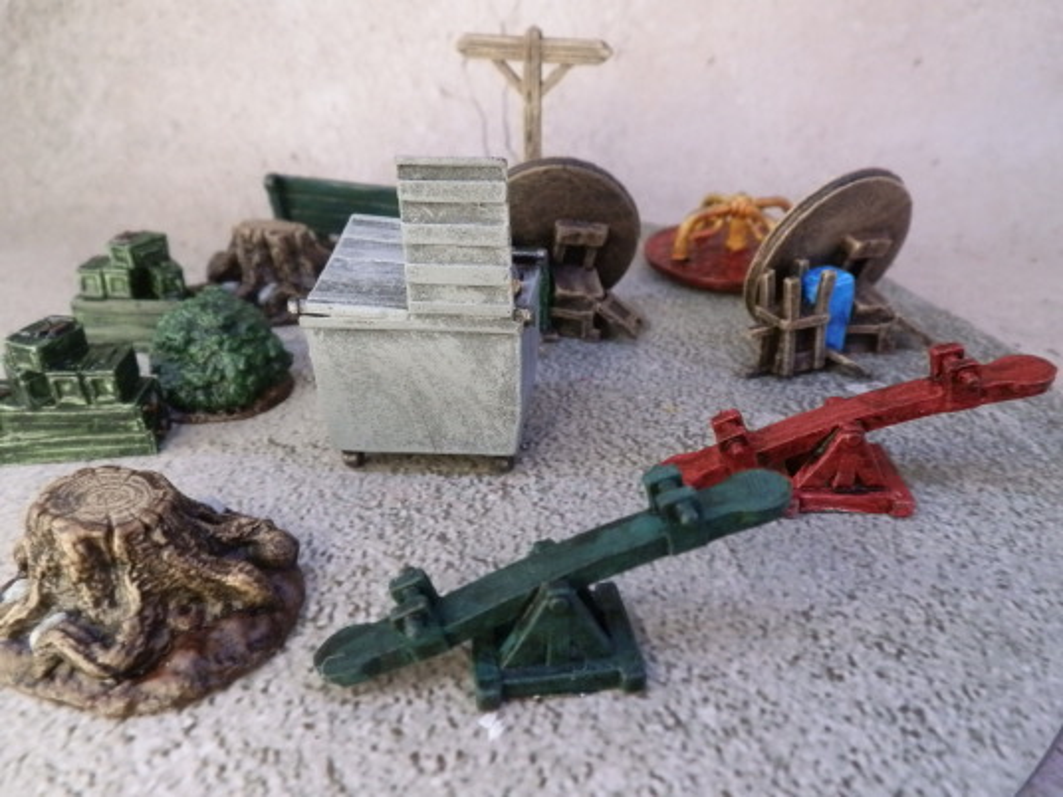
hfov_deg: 63.4
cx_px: 532
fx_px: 860
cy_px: 398
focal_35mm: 28
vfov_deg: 49.7
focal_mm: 5
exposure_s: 1/80
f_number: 3.1
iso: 400
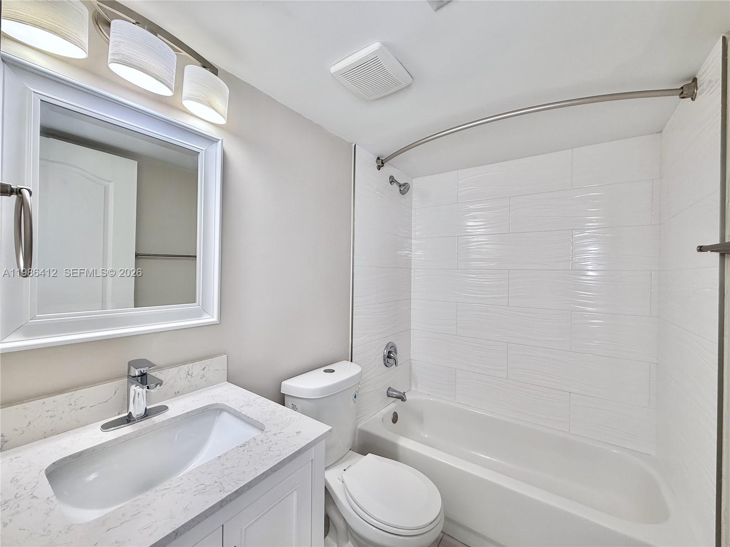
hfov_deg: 102.1
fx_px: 295
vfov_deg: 85.7
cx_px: 365
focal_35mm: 14
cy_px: 274
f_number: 2.2
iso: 80
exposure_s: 1/120
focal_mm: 2.22
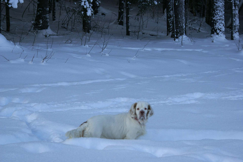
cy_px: 81
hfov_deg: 19.5
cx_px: 122
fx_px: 709
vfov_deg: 13.0
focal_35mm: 105
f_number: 6.3
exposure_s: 1/160
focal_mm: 70
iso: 100
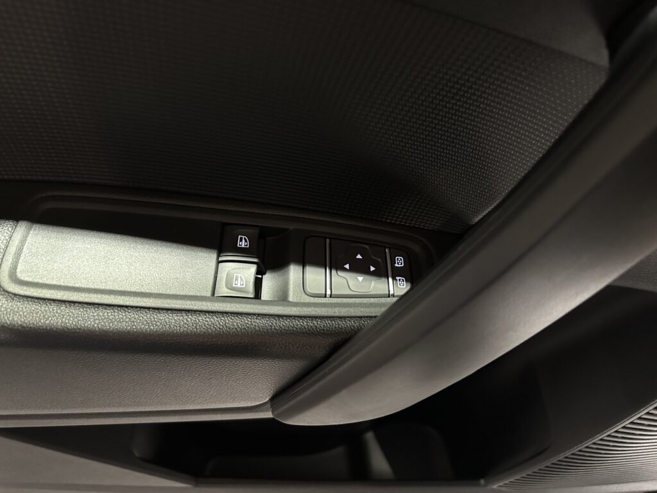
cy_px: 246
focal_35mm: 24
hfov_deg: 71.6
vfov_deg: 56.8
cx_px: 328
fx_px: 456
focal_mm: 6.86
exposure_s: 1/25
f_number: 1.78
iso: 800
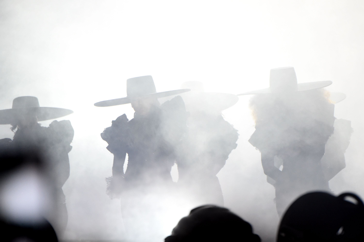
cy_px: 121
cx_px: 182
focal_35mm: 400
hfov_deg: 5.2
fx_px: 4042
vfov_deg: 3.4
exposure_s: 1/640
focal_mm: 400
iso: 4000
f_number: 5.6
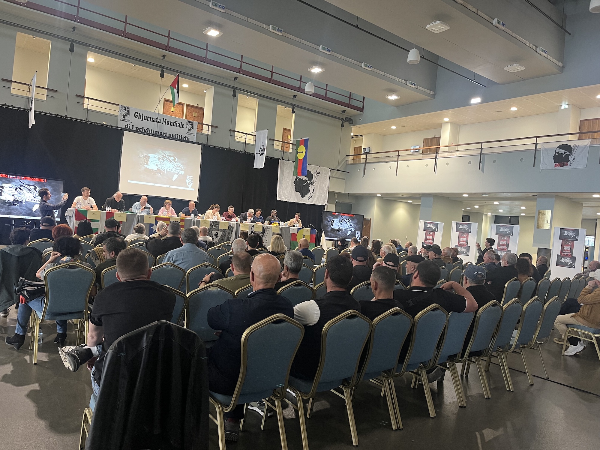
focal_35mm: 26
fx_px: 451
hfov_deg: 67.3
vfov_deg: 53.1
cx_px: 300
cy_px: 225
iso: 200
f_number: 1.6
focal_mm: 5.1
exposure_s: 1/50
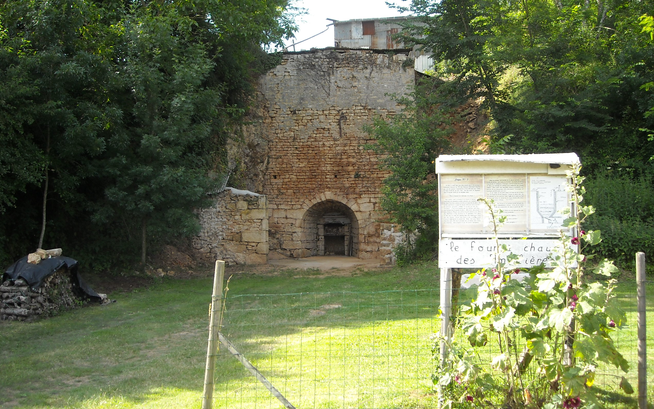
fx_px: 677
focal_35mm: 38
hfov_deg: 51.5
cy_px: 180
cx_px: 322
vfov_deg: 33.5
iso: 64
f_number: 2.8
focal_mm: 5.7
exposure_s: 1/161
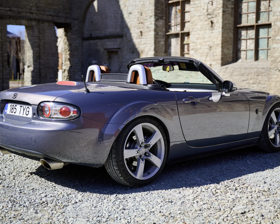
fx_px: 406
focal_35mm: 49
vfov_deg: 30.8
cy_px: 113
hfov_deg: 38.0
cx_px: 143
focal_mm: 43
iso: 64
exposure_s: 1/800
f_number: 2.8
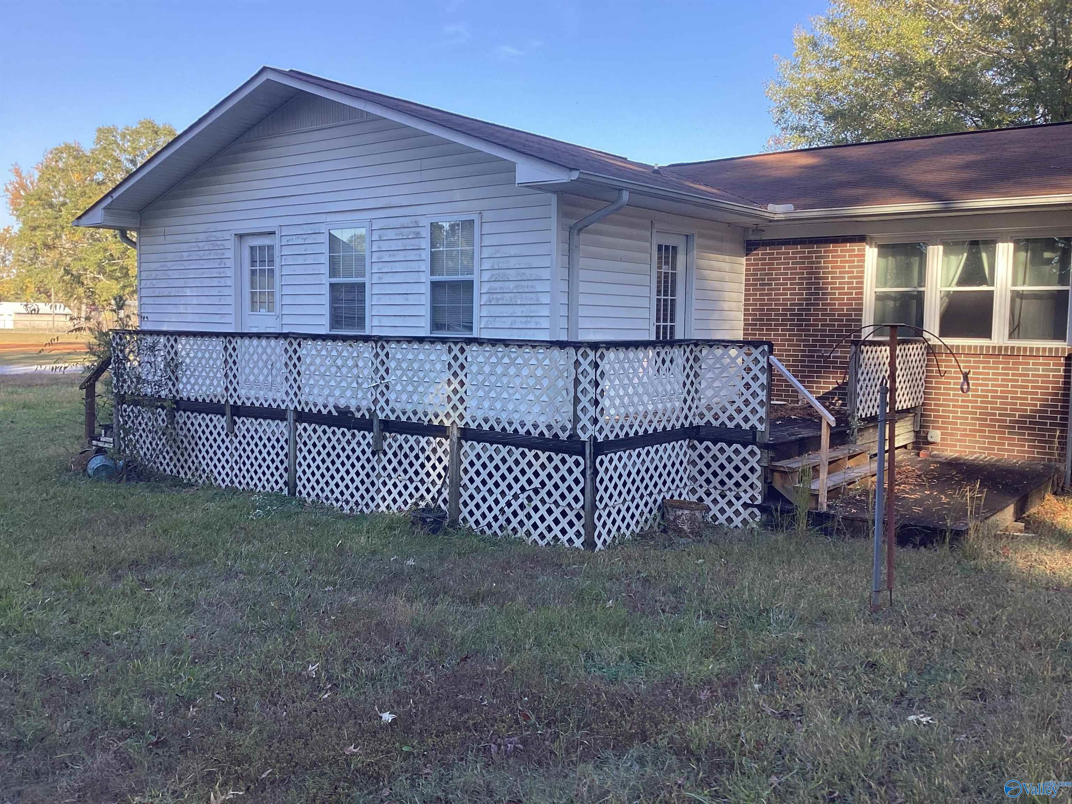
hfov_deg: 58.4
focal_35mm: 31
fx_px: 960
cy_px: 402
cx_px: 536
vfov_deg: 45.4
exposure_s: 1/163
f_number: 2.4
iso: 25
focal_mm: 3.3
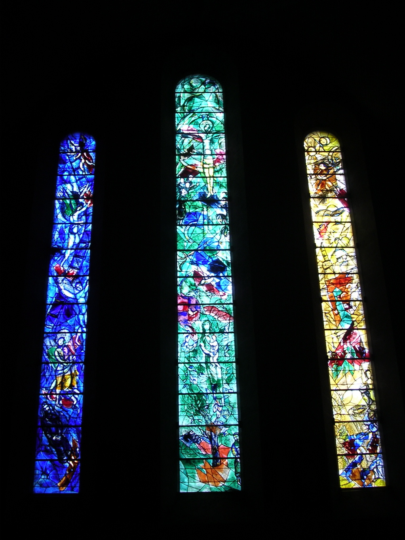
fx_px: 671
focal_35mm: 43
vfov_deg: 43.9
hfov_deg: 33.6
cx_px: 202
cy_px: 270
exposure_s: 1/19.2
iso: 100
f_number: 3
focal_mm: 6.6
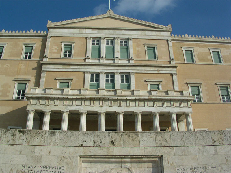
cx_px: 116
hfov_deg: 50.1
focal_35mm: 37
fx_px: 247
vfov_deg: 38.7
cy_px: 86
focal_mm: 5.6
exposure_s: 1/656
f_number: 4.5
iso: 100
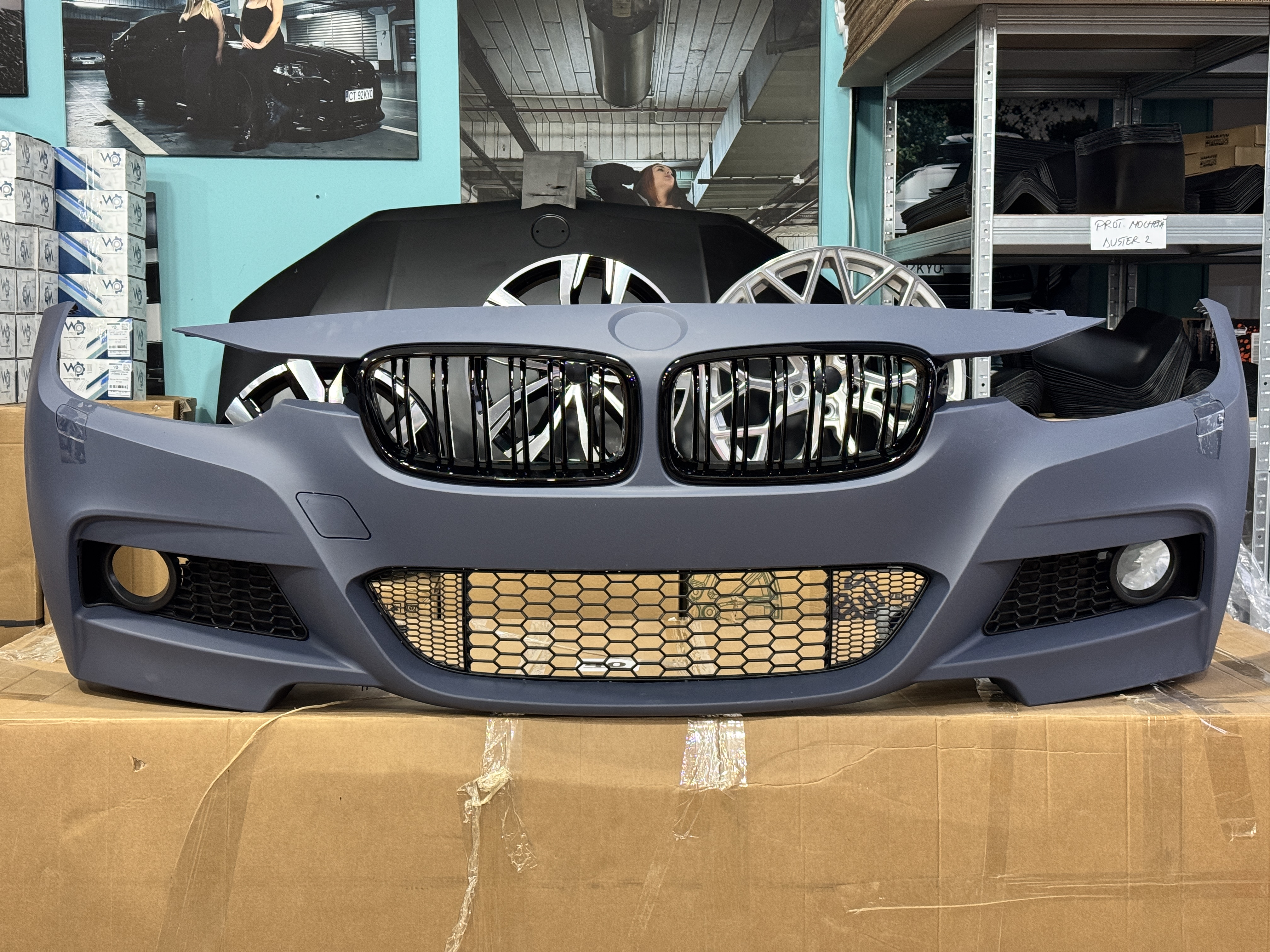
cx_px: 635
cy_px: 476
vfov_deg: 30.3
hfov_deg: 39.7
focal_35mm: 48
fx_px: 1761
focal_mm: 6.76
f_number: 1.78
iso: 250
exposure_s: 1/33
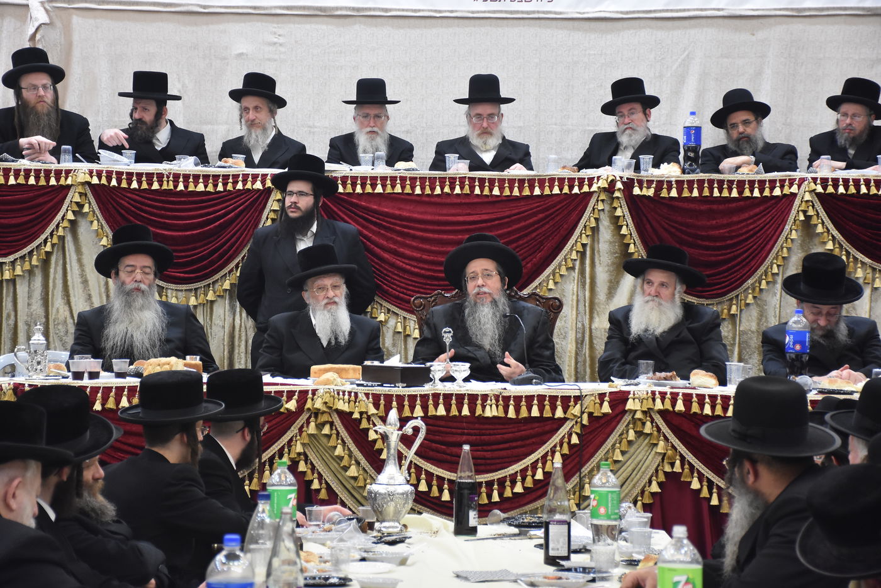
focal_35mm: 90
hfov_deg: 22.6
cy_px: 294
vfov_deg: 15.2
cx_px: 440
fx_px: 2203
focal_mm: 60
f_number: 5.6
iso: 1600
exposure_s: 1/80
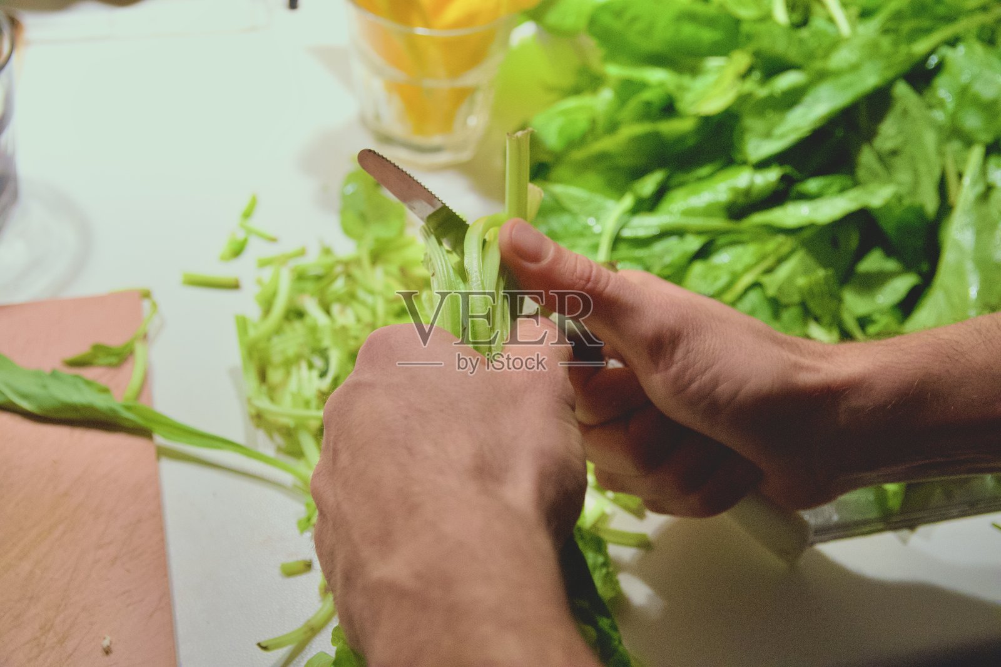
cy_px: 334
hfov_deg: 36.9
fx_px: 1502
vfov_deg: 25.1
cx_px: 500
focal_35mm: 54
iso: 3200
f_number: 3.5
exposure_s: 1/160
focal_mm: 36
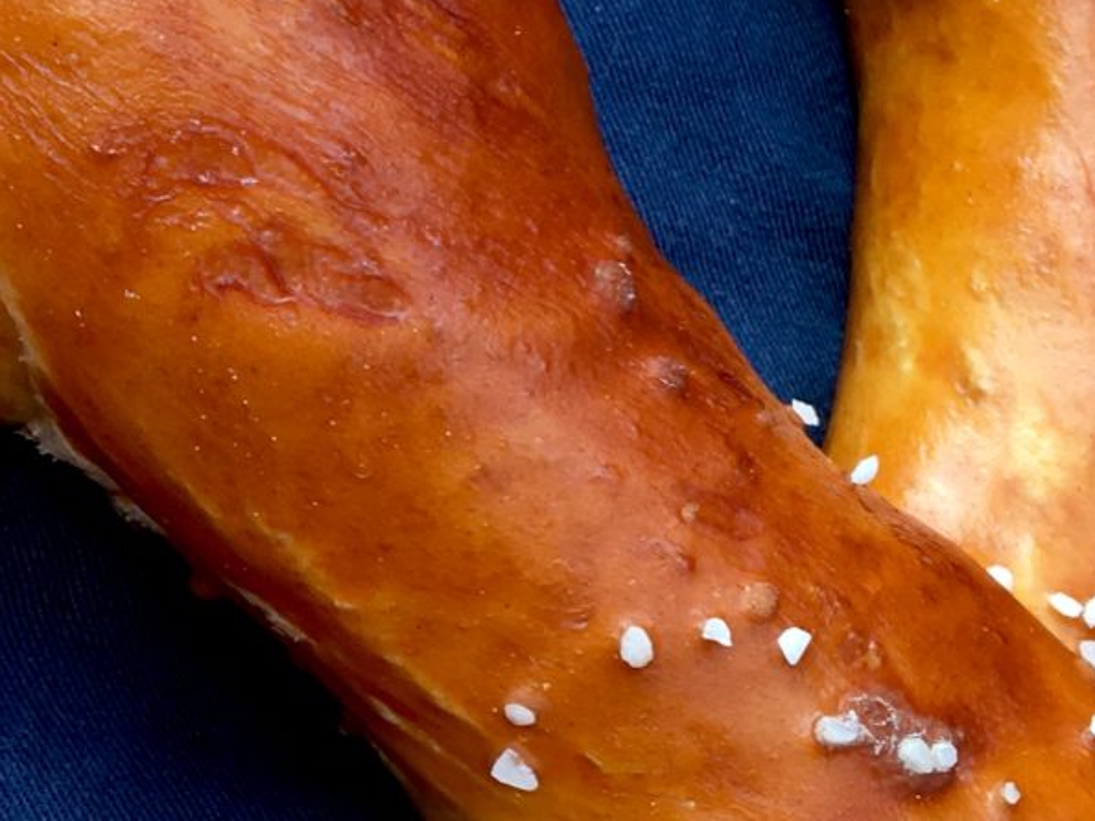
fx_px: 3162
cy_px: 290
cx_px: -297
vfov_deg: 14.8
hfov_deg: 18.4
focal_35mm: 100
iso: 25
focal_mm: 4.15
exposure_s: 1/60
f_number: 2.2
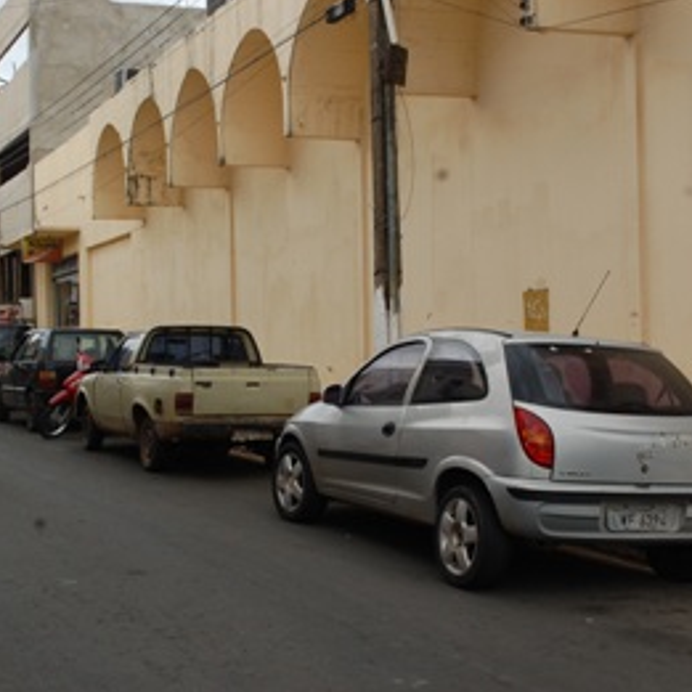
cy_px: 347
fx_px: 1281
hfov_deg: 30.1
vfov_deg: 30.2
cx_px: 247
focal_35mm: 57
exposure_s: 1/200
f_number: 7.1
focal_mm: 29
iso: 200
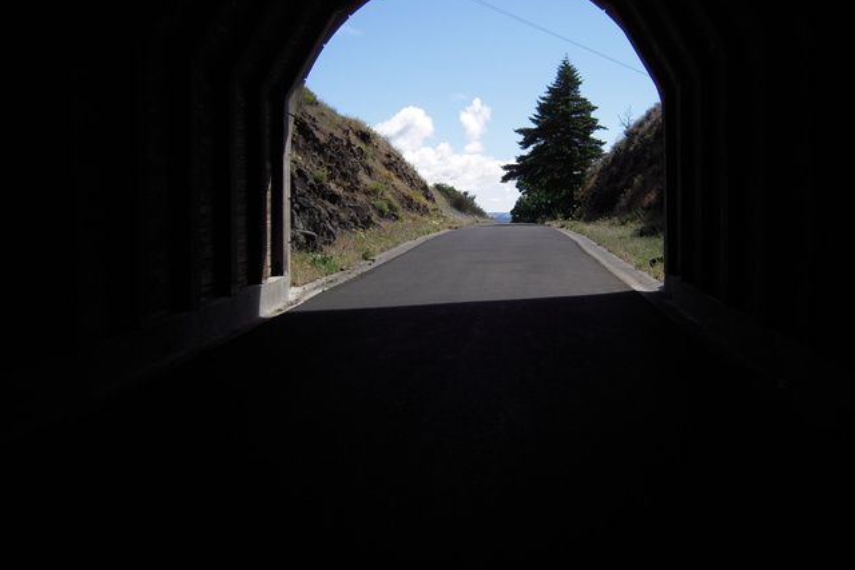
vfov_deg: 39.7
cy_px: 208
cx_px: 466
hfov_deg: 57.1
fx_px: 784
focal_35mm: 33
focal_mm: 5
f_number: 5.4
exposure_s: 1/400
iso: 100
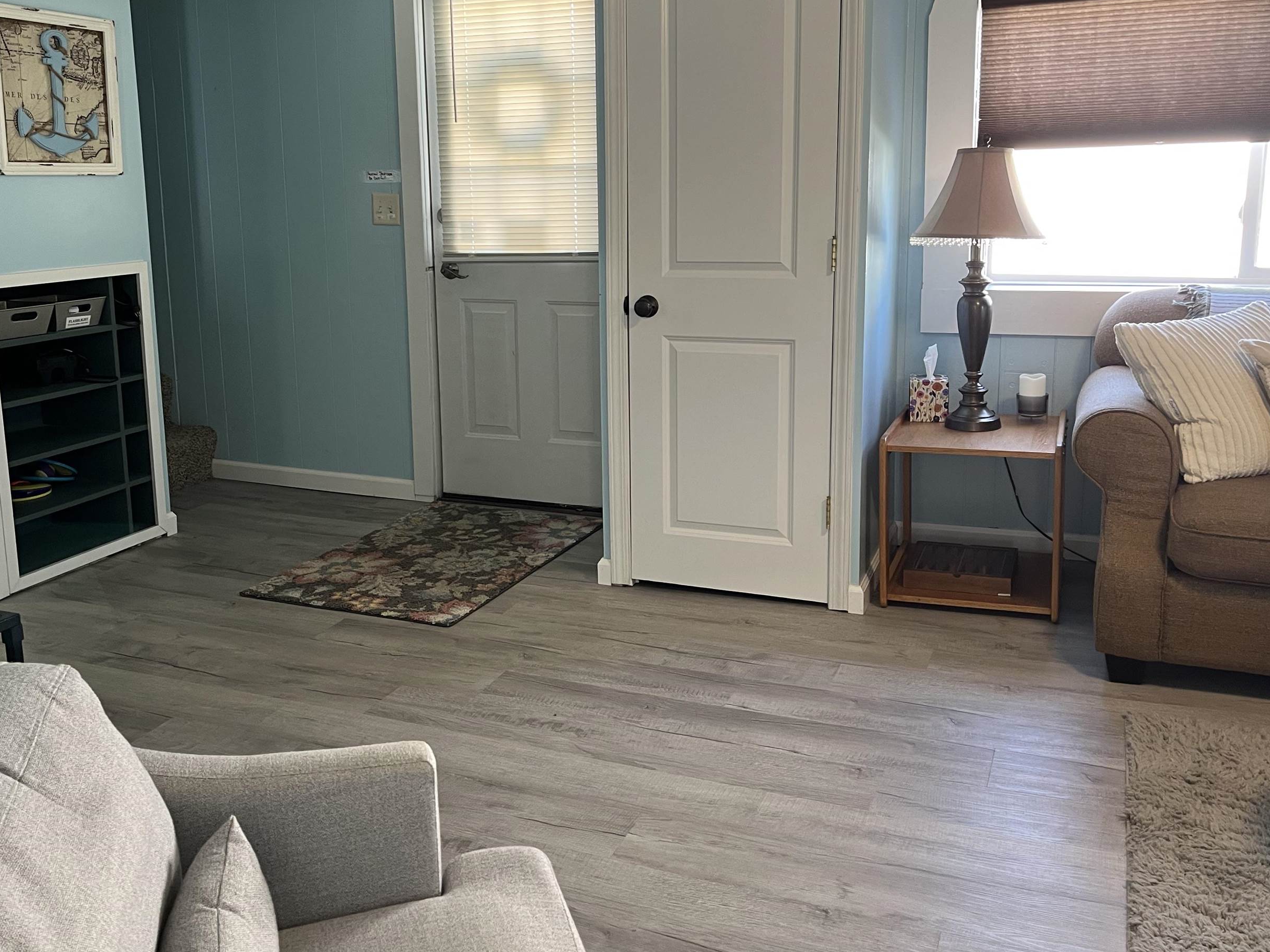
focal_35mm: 33
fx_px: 1211
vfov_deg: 42.7
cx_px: 561
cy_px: 382
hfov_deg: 55.2
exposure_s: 1/60
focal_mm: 5.1
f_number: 1.6
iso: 100
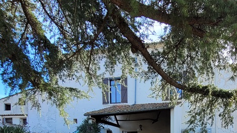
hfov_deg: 58.6
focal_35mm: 33
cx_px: 151
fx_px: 207
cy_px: 155
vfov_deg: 30.7
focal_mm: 1.74
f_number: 2.2
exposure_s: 1/371
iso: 40
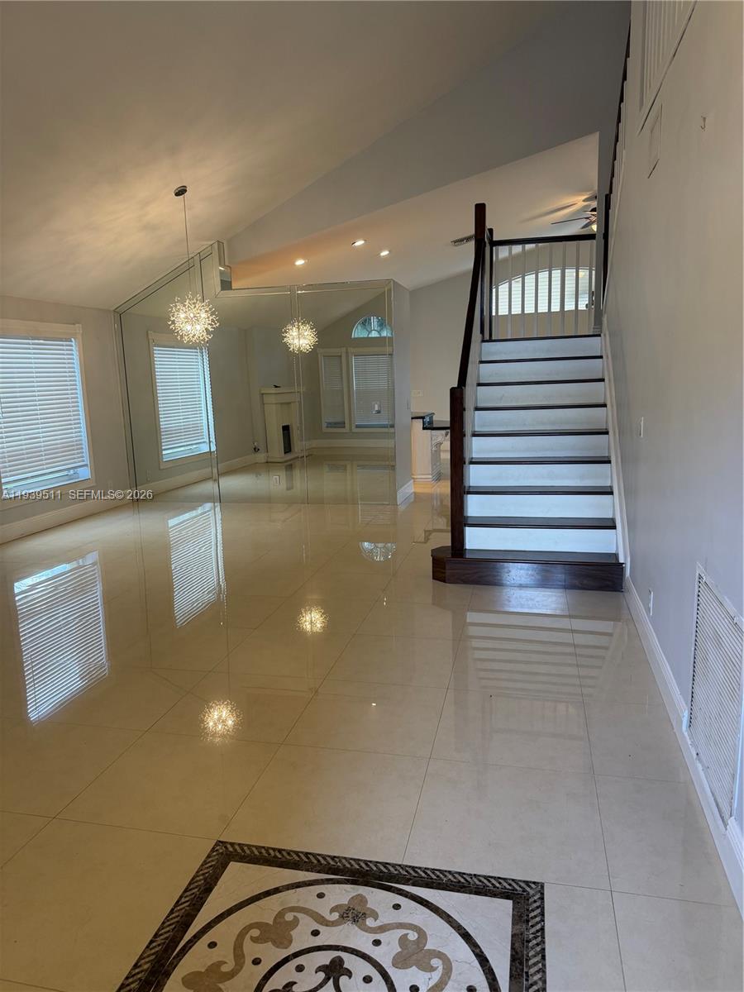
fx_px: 688
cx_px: 372
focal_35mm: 24
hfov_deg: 56.8
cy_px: 496
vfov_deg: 71.6
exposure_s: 1/120
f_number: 1.78
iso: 160
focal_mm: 6.76
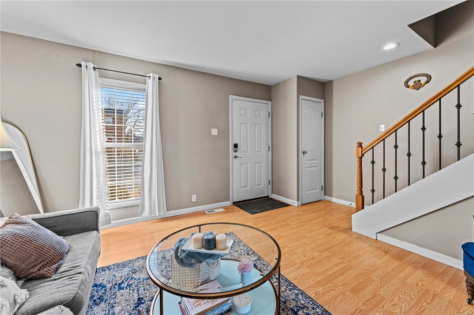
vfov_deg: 81.2
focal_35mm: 14
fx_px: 184
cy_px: 158
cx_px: 237
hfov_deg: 104.3
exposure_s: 1/2
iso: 100
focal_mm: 14
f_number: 9
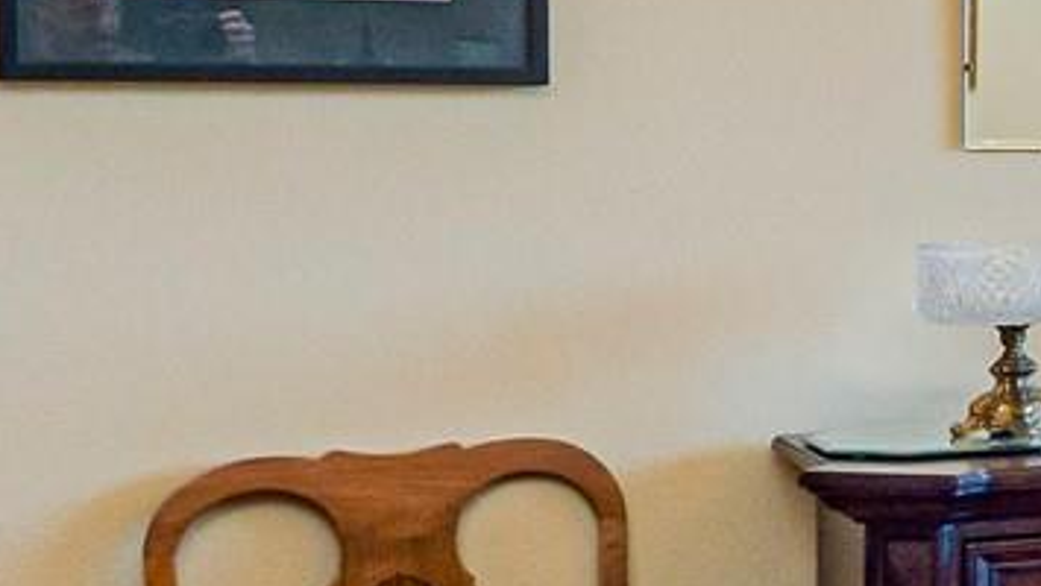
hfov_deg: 17.4
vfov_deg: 13.7
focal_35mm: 88
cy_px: 193
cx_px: 2085
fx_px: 2430
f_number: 6.3
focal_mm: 7
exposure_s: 1/250
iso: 500
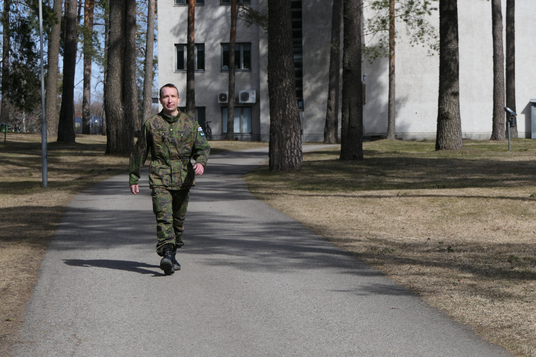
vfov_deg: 11.8
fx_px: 1727
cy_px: 178
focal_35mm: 116
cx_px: 268
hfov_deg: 17.6
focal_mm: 42.2
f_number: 4.2
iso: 125
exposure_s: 1/1600
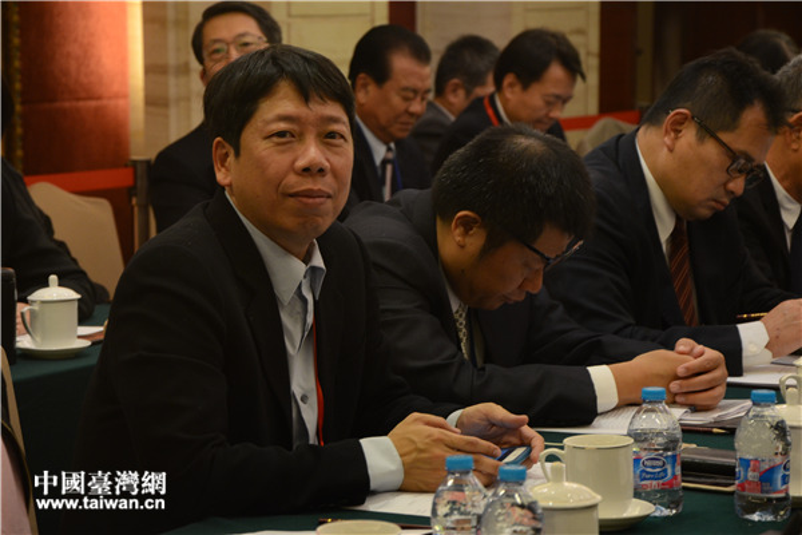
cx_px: 401
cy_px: 268
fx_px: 2840
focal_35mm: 128
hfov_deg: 16.1
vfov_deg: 10.8
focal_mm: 85
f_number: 6.3
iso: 800
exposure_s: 1/30
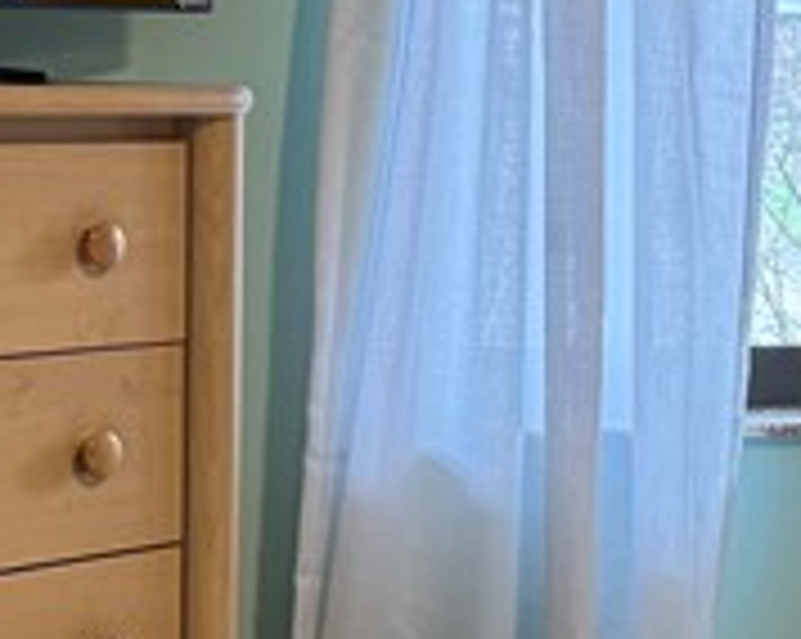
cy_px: 189
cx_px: 1800
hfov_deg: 12.0
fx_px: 3197
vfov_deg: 11.4
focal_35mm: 135
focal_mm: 6.76
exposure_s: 1/60
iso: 250
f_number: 1.78
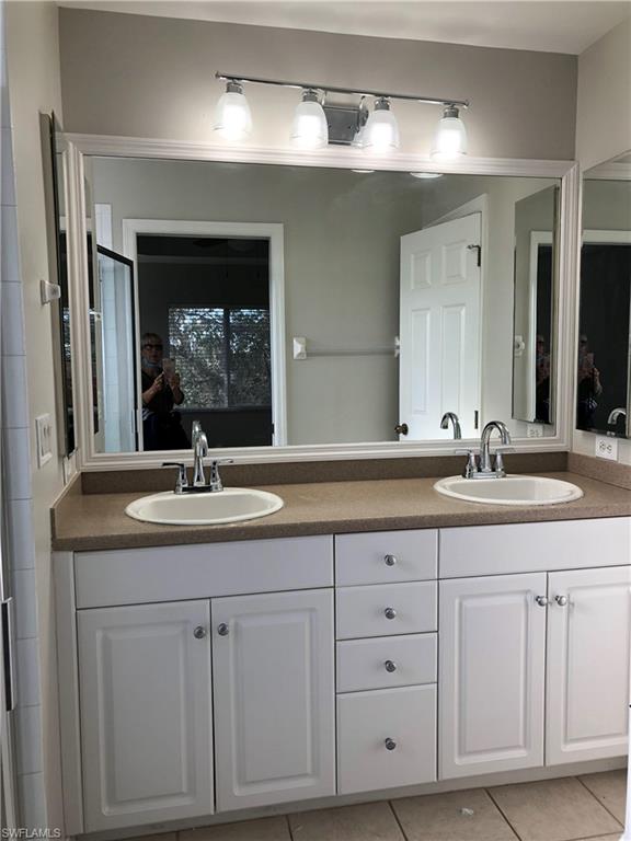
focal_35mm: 28
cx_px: 316
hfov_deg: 49.7
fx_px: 681
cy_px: 420
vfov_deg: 63.4
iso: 25
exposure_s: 1/120
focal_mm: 3.99
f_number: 1.8
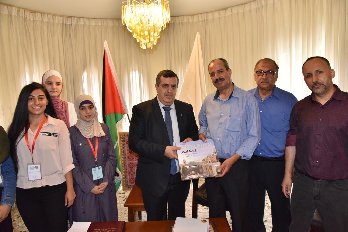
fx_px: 232
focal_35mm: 24
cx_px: 174
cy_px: 116
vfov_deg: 53.1
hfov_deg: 73.7
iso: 3200
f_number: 8
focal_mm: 24
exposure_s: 1/250
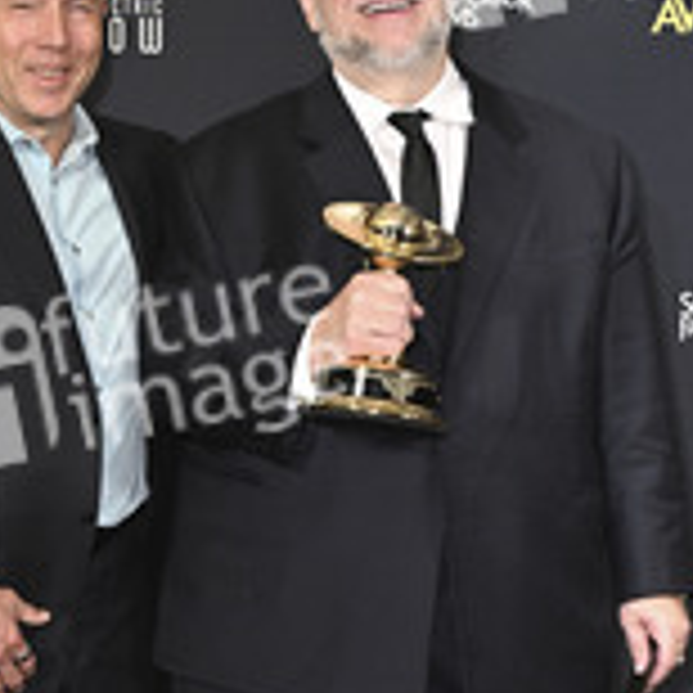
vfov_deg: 18.1
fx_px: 2152
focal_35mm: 95
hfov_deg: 18.3
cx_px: 248
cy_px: 598
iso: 2000
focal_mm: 43
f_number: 5
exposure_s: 1/320
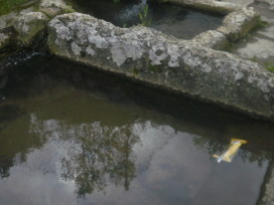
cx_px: 74
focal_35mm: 57
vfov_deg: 25.4
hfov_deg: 33.2
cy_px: 54
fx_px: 451
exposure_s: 1/400
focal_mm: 5.45
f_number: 2.9
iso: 100
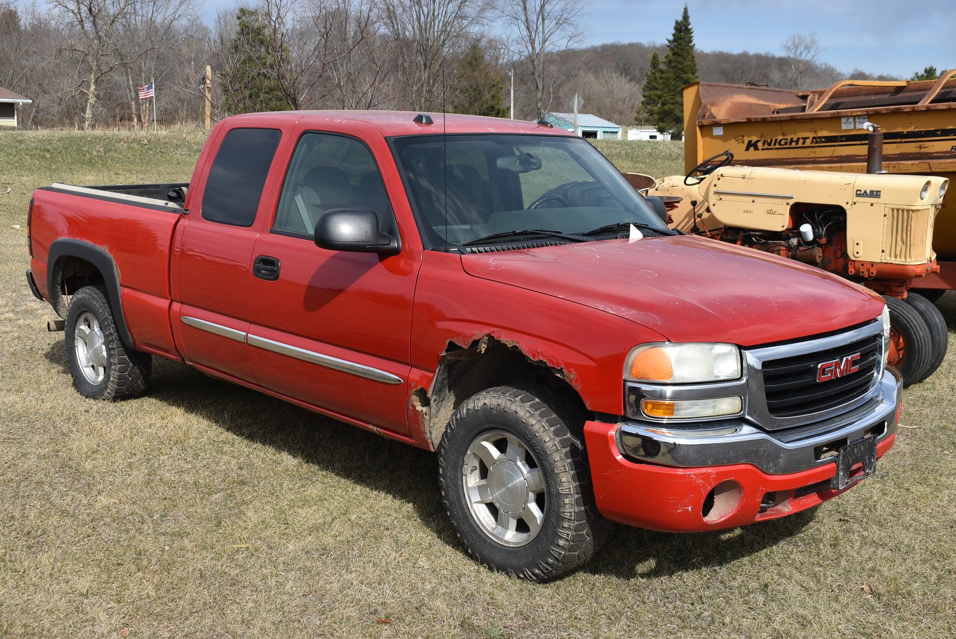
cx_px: 478
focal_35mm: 40
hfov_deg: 47.9
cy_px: 320
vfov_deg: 33.1
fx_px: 1076
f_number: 9
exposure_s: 1/320
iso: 100
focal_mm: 27
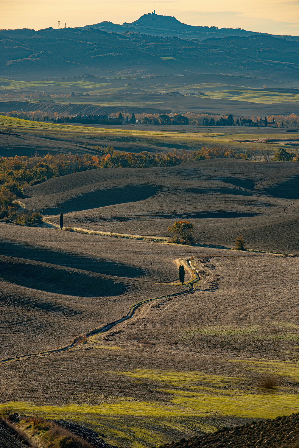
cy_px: 224
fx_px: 2489
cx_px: 150
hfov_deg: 6.9
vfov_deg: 10.3
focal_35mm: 200
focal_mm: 200
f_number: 8
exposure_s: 1/250
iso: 125
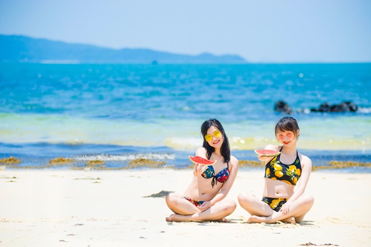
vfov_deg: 11.3
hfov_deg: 16.9
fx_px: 1246
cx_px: 186
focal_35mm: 121
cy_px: 123
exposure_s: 1/2500
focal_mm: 120
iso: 200
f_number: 3.5
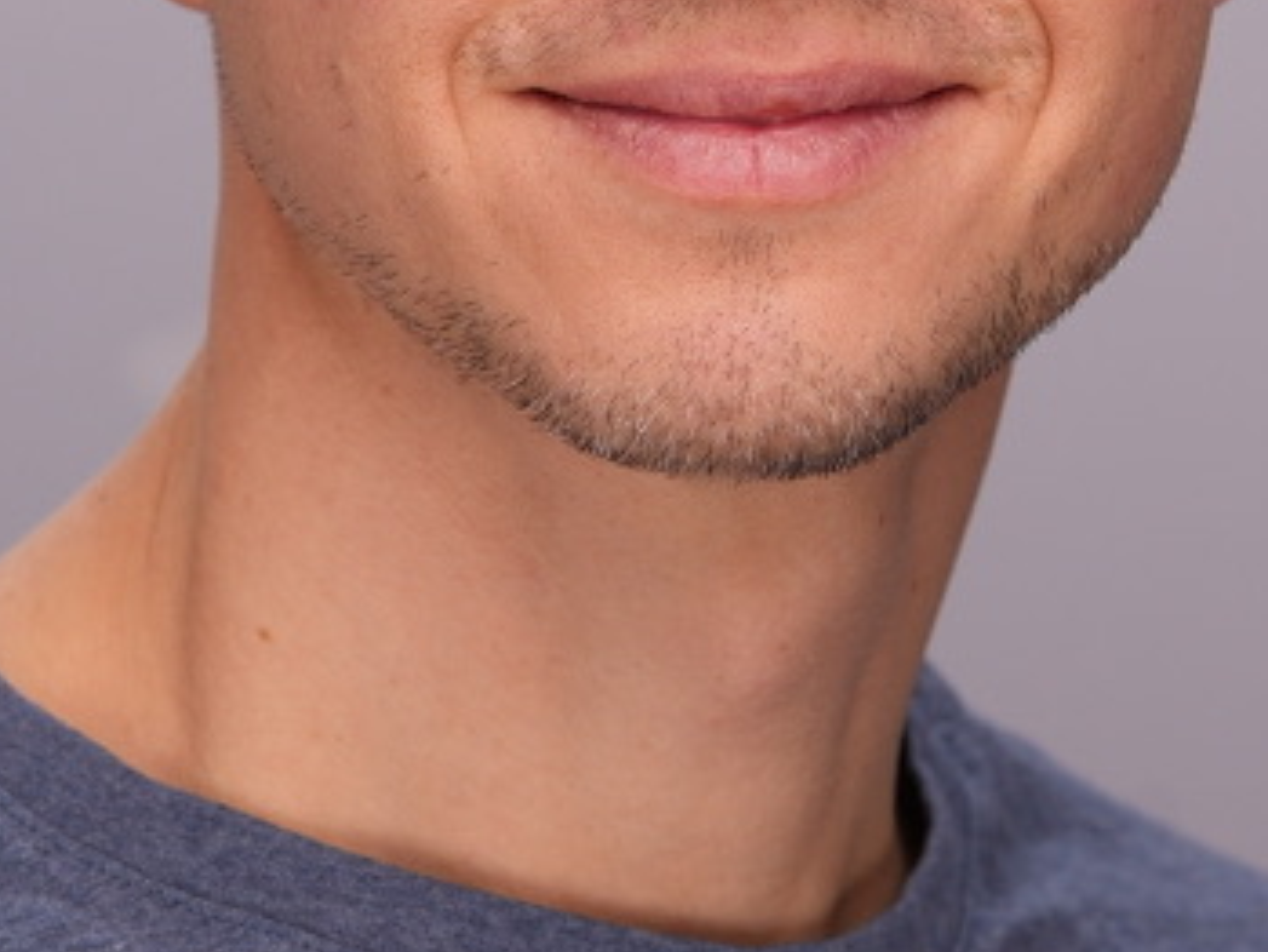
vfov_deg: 4.9
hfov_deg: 6.5
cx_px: 687
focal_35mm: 305
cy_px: 298
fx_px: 11176
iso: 100
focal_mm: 102
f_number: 5.6
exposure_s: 1/125
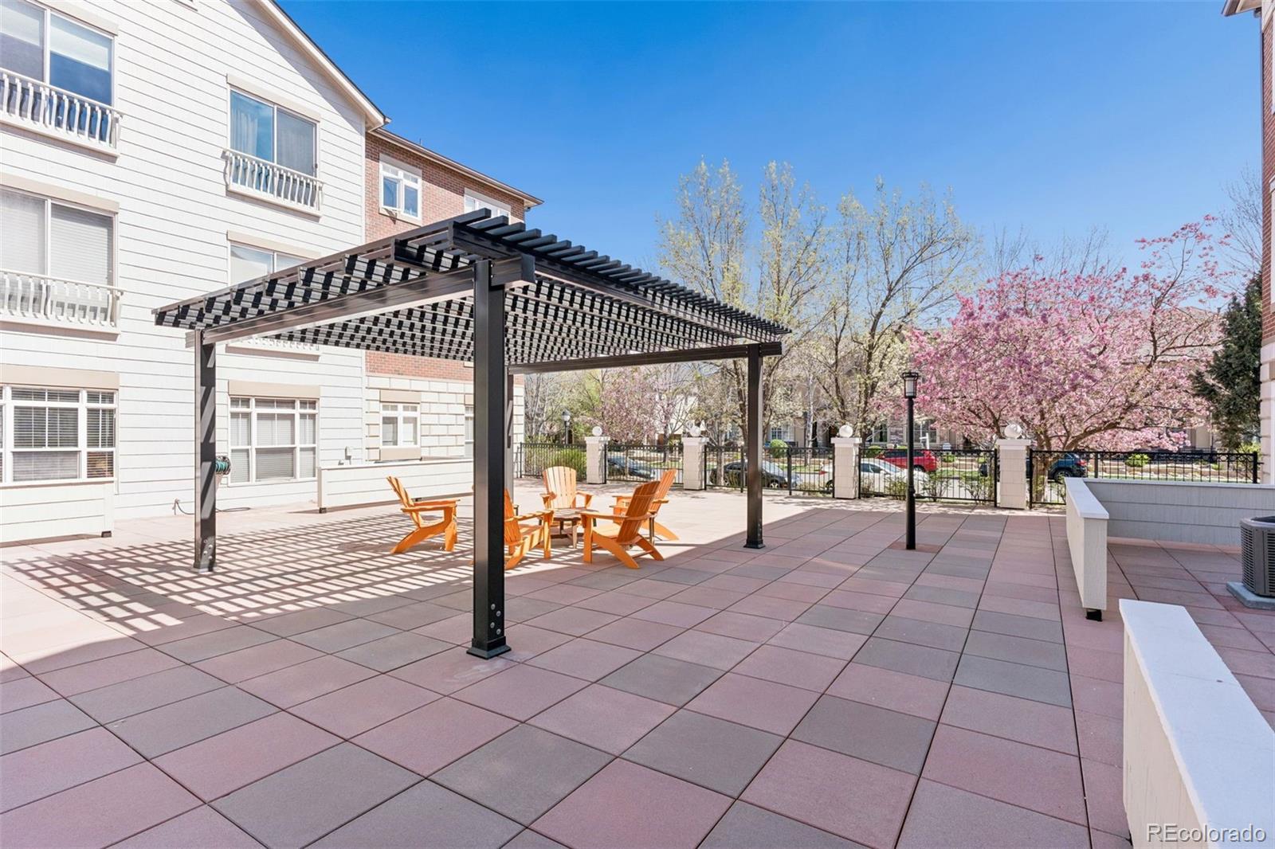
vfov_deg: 70.4
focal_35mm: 17
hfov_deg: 93.3
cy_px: 424
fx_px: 602
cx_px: 638
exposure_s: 1/640
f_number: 9
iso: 400
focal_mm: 17
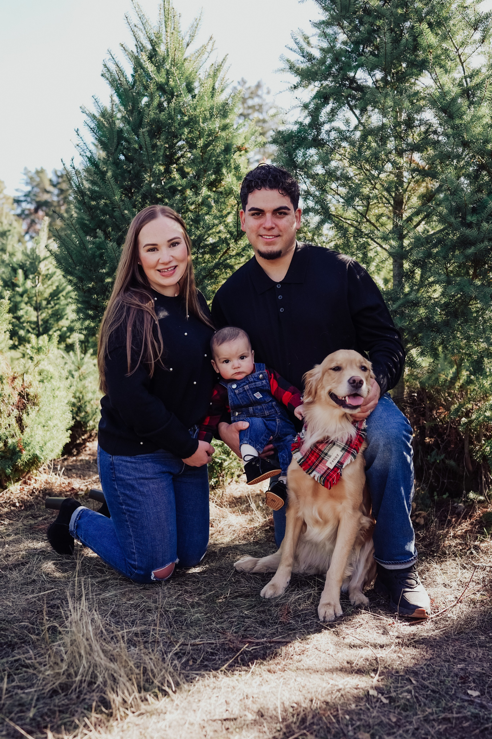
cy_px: 370
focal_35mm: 35
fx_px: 717
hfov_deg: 37.9
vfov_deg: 54.4
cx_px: 246
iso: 50
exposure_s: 1/200
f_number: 2.8
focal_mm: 35
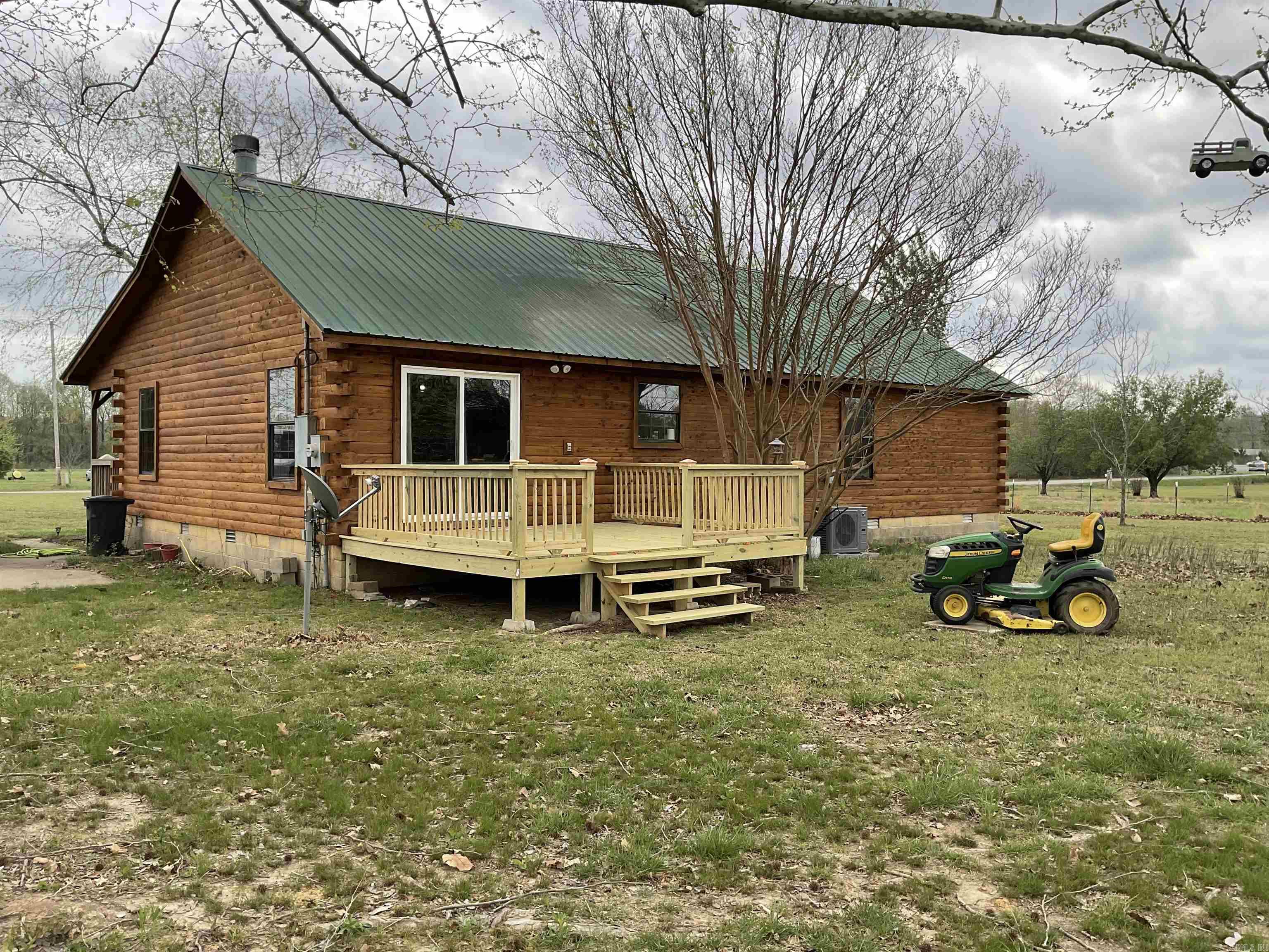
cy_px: 476
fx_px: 1063
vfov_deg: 48.2
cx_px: 634
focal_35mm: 29
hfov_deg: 61.7
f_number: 1.8
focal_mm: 3
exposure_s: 1/912
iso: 16
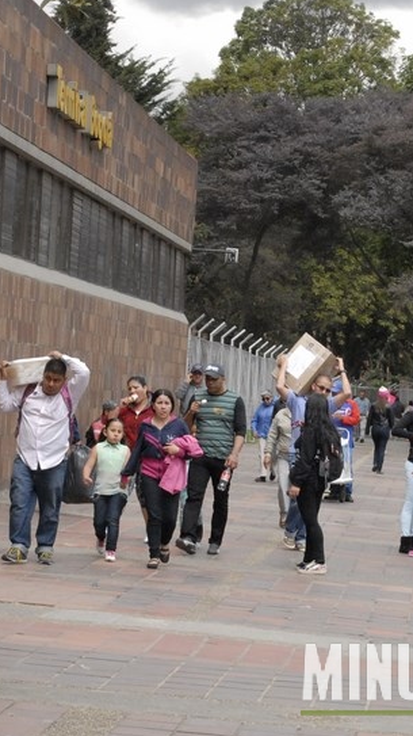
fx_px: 2706
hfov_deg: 8.7
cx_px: 256
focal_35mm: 139
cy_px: 380
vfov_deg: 15.5
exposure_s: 1/1000
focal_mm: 55
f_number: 9
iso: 1000
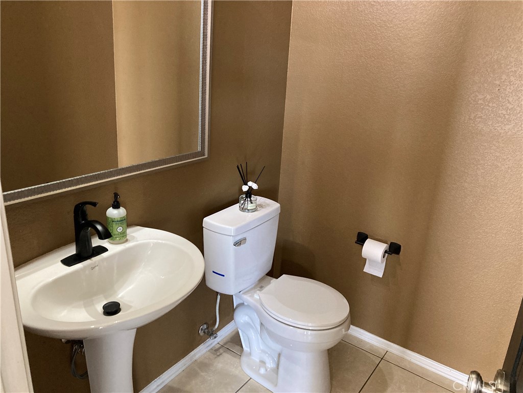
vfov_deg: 49.7
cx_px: 262
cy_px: 196
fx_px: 423
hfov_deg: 63.4
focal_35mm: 28
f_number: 1.8
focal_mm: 3.99
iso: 320
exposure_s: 1/40
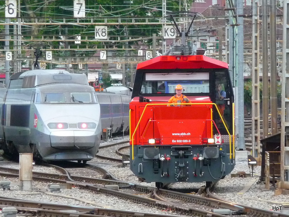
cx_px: 144
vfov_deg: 5.3
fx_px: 2338
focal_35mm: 280
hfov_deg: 7.1
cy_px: 108
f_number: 4.9
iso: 400
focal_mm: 47
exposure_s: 1/80
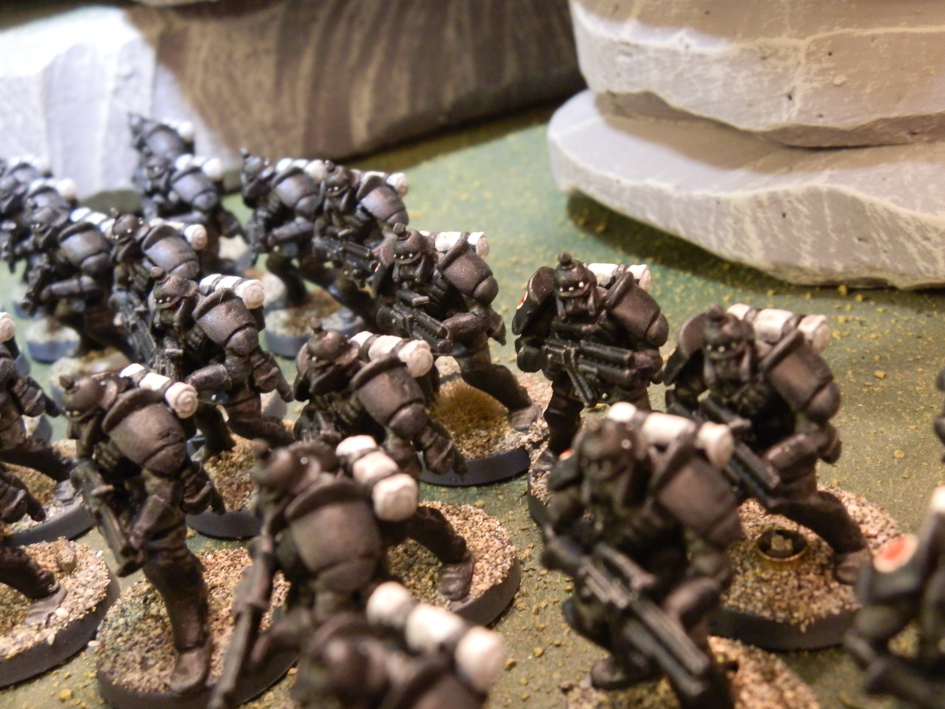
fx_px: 1010
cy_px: 354
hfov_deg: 50.1
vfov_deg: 38.7
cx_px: 472
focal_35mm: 37
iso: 320
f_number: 3.3
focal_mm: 6.78
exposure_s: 1/8
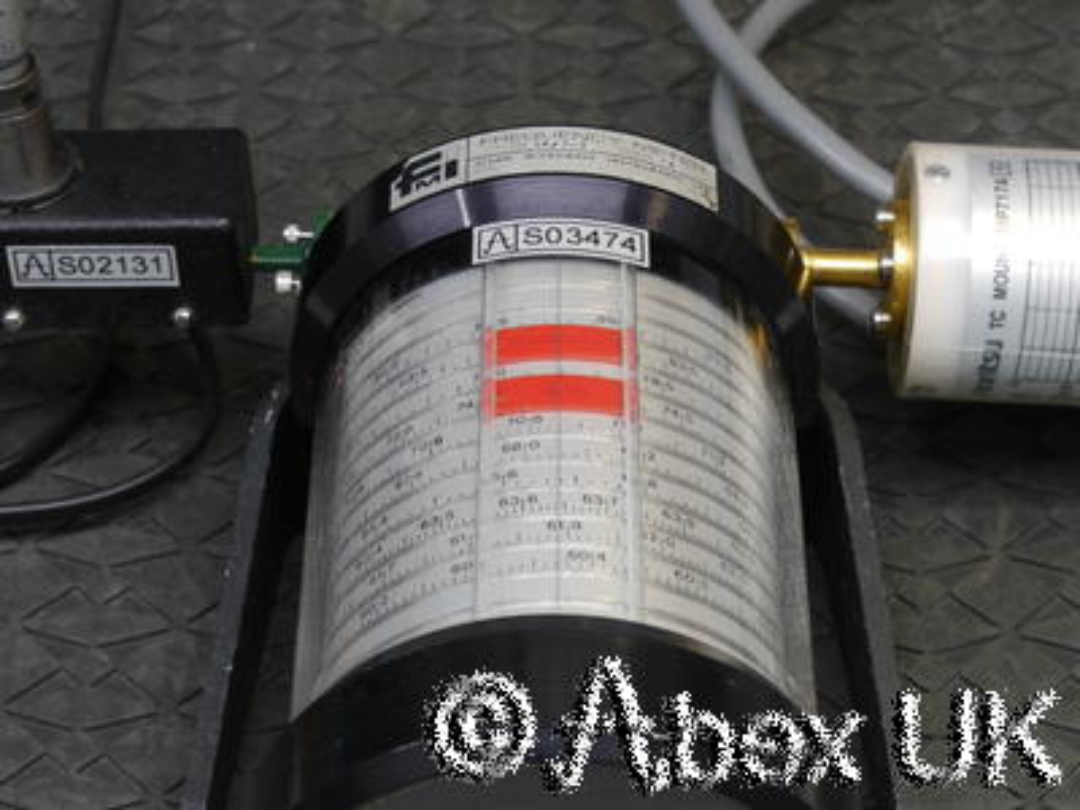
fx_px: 2870
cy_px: 405
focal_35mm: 92
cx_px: 540
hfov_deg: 21.3
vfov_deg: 16.1
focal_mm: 46
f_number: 11
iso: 400
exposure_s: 1/10
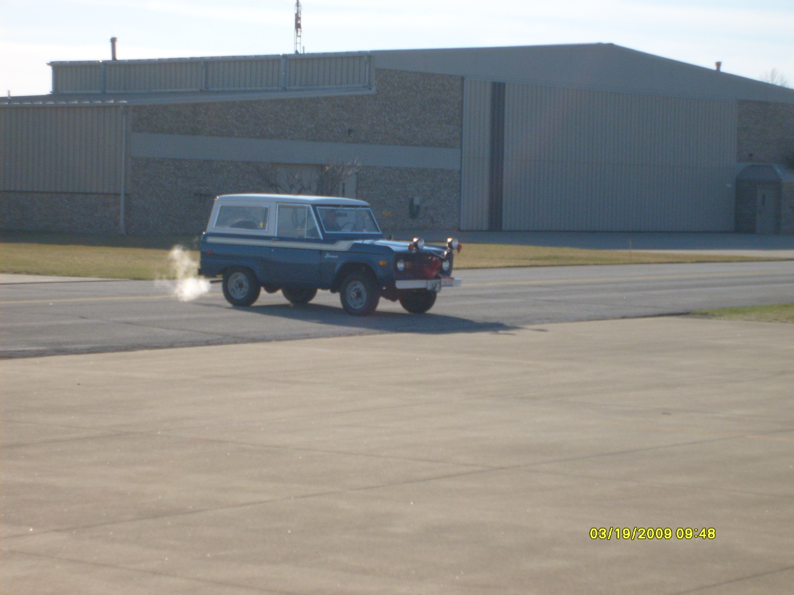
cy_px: 298
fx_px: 2431
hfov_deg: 18.5
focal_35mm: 106
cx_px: 397
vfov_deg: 14.0
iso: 80
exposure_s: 1/125
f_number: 12.4
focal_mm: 17.4
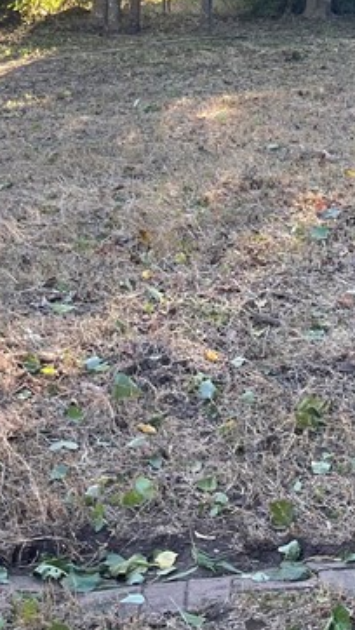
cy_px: -14
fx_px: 1287
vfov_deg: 26.0
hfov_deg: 15.5
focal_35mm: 77
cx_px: 338
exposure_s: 1/253
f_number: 1.6
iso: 32
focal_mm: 5.1
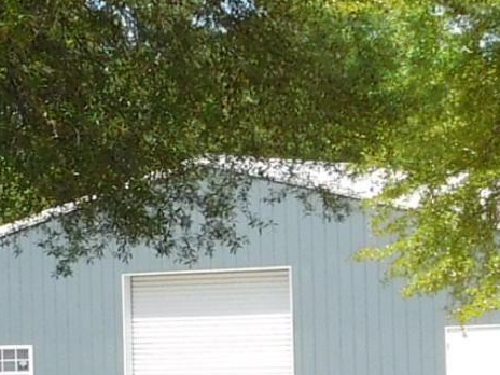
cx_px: -241
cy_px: 186
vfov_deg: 6.4
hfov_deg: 8.3
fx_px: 3365
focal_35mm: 233
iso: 125
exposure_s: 1/640
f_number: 3.5
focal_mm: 6.3
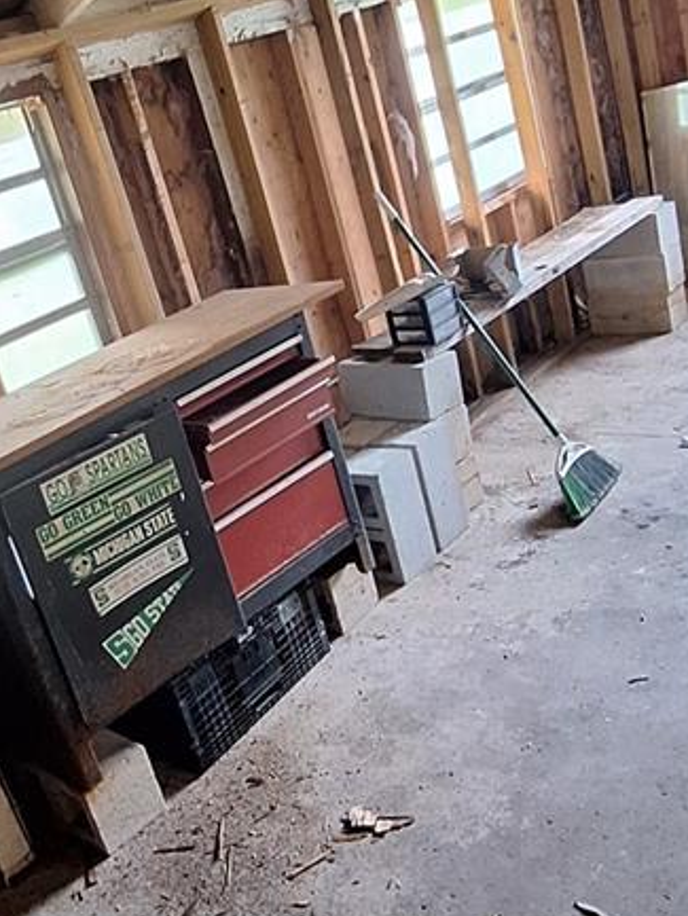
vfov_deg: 51.1
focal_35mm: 36
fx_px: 954
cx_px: 203
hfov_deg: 39.0
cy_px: 387
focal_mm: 1.74
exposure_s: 1/30
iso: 200
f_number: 2.2
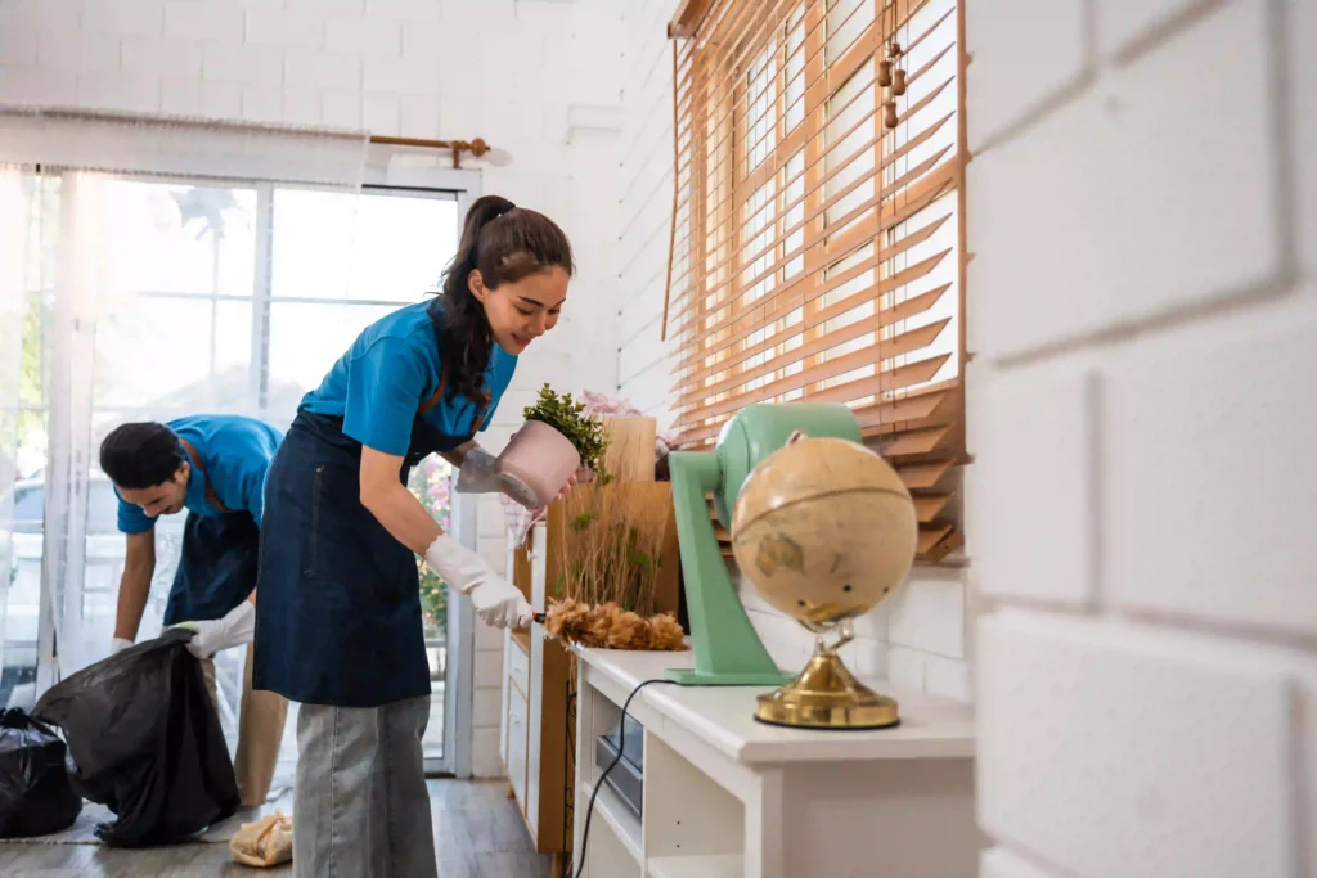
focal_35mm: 33
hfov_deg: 57.2
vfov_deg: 40.0
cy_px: 439
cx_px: 658
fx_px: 1207
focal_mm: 33
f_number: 2.8
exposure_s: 1/400
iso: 320
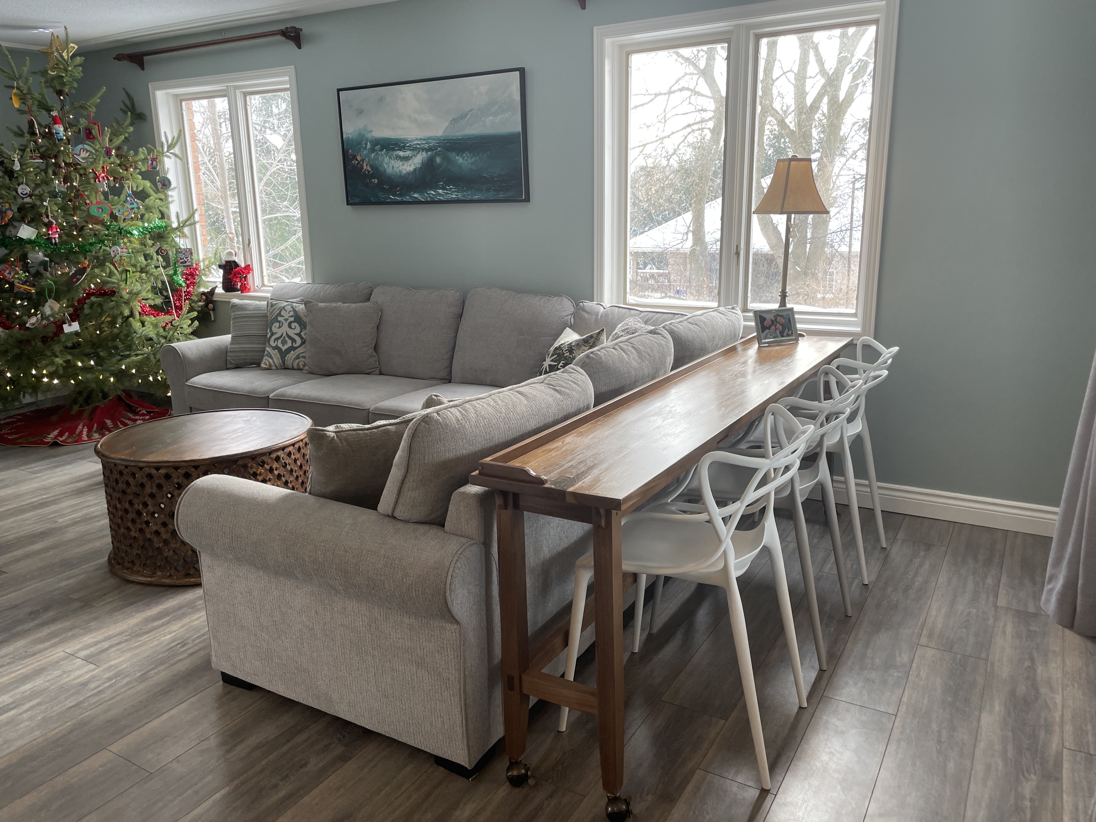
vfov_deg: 53.1
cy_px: 411
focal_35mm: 26
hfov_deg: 67.3
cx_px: 548
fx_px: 823
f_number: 1.6
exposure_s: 1/120
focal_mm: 4.2
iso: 50
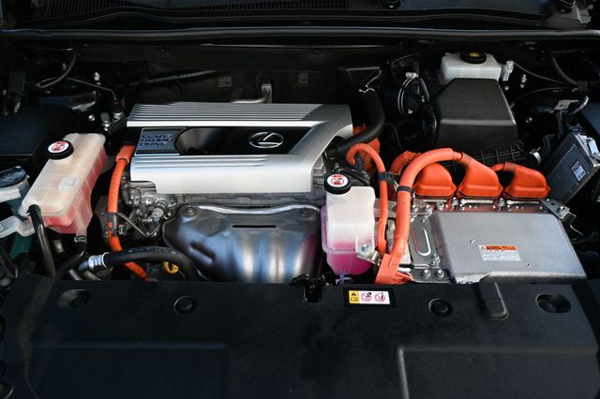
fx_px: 500
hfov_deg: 62.0
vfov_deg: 43.6
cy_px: 200
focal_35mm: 30
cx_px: 300
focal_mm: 20
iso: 360
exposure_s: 1/250
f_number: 4
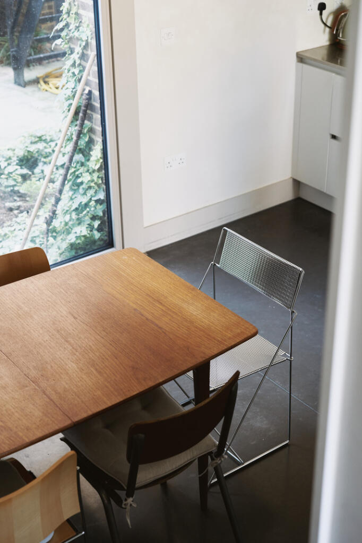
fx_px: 860
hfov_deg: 23.8
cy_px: 272
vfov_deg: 35.1
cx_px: 181
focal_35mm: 57
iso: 800
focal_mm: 57
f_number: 4
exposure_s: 1/30
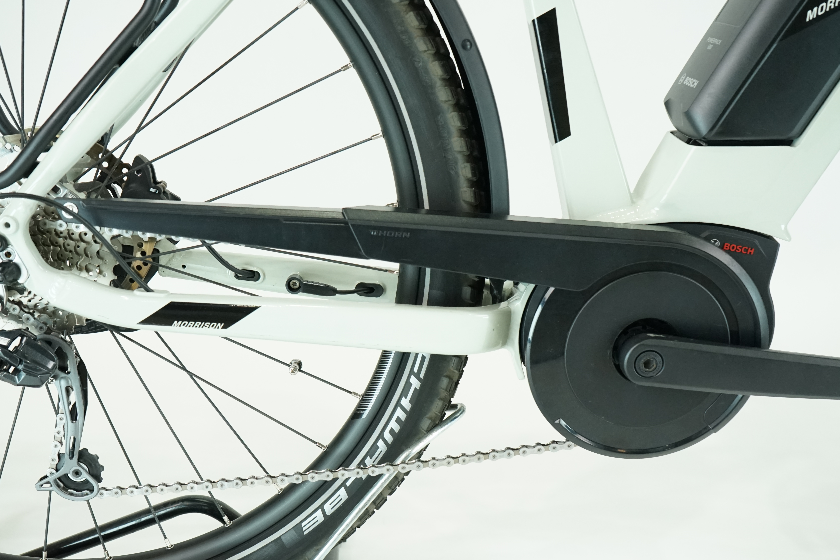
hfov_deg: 44.5
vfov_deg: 30.5
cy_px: 326
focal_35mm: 44
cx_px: 392
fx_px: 1027
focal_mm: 37
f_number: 5.6
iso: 2500
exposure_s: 1/200
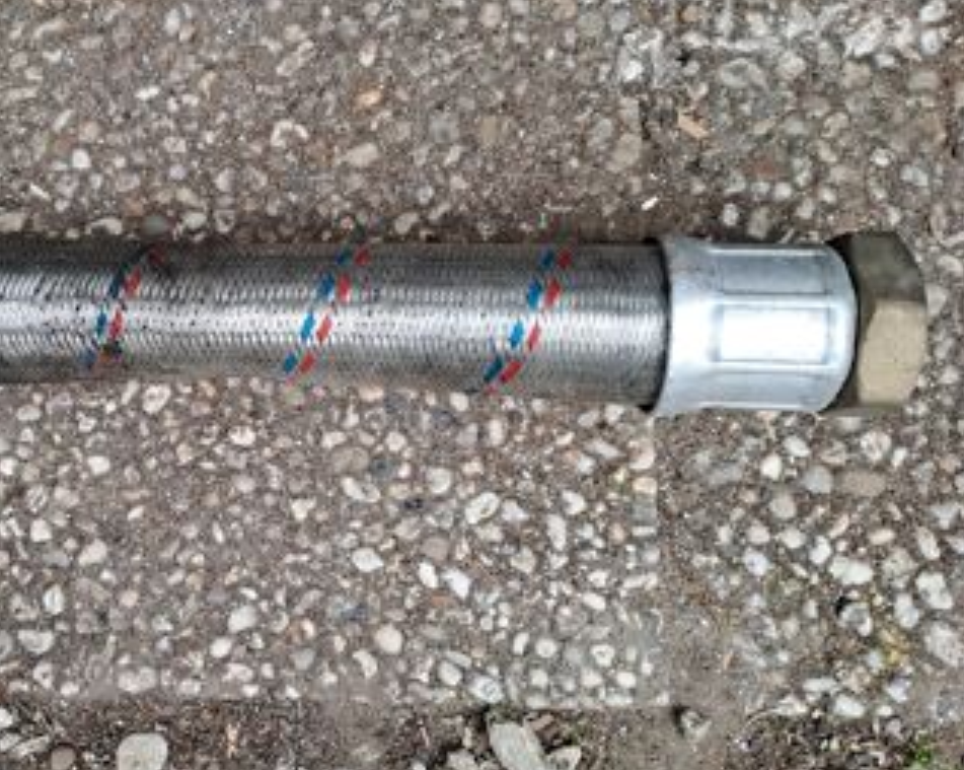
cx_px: 237
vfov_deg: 40.1
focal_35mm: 37
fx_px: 1055
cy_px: 374
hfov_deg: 47.2
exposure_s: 1/100
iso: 40
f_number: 1.8
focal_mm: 4.65
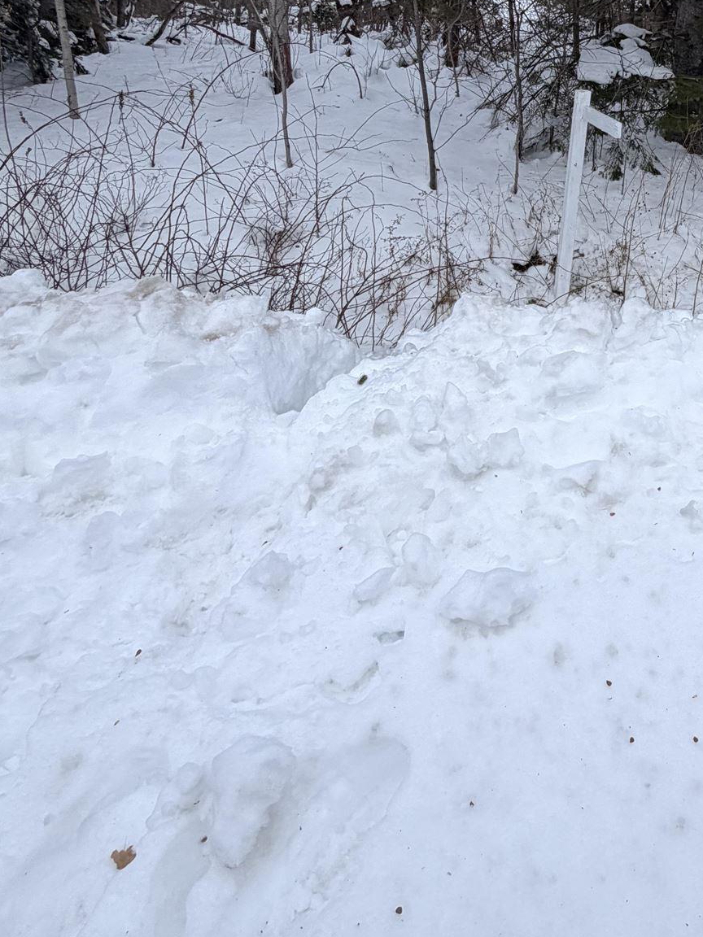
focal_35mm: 28
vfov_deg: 57.6
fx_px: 758
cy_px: 159
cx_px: 649
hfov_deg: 44.6
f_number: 2.2
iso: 40
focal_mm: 2.22
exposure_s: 1/502
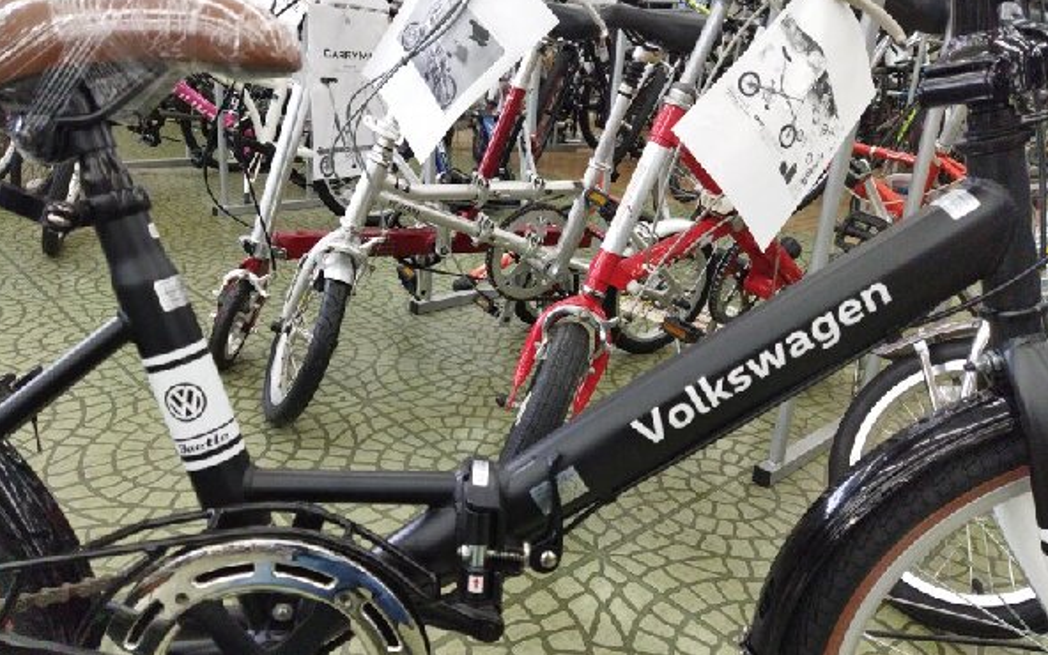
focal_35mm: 29
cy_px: 331
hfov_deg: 64.6
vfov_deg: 43.1
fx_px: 828
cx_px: 519
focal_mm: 4.71
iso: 638
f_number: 1.79
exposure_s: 1/400
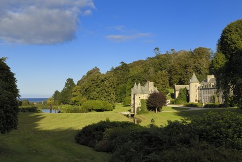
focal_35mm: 42
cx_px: 121
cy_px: 81
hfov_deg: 46.4
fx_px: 283
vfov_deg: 31.9
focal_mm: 28
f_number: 9.5
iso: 100
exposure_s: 1/160
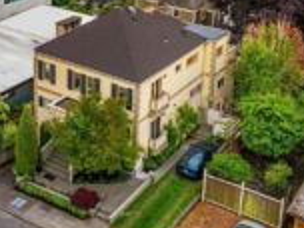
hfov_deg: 30.0
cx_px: 62
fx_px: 553
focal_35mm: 63
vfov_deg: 22.0
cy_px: -27
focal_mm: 12.29
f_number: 2.8
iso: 110
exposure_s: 1/200
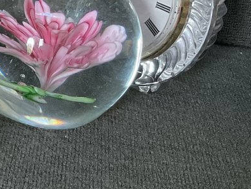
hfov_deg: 15.5
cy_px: -46
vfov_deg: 13.0
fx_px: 806
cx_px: -183
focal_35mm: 111
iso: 160
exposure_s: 1/60
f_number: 1.8
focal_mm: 3
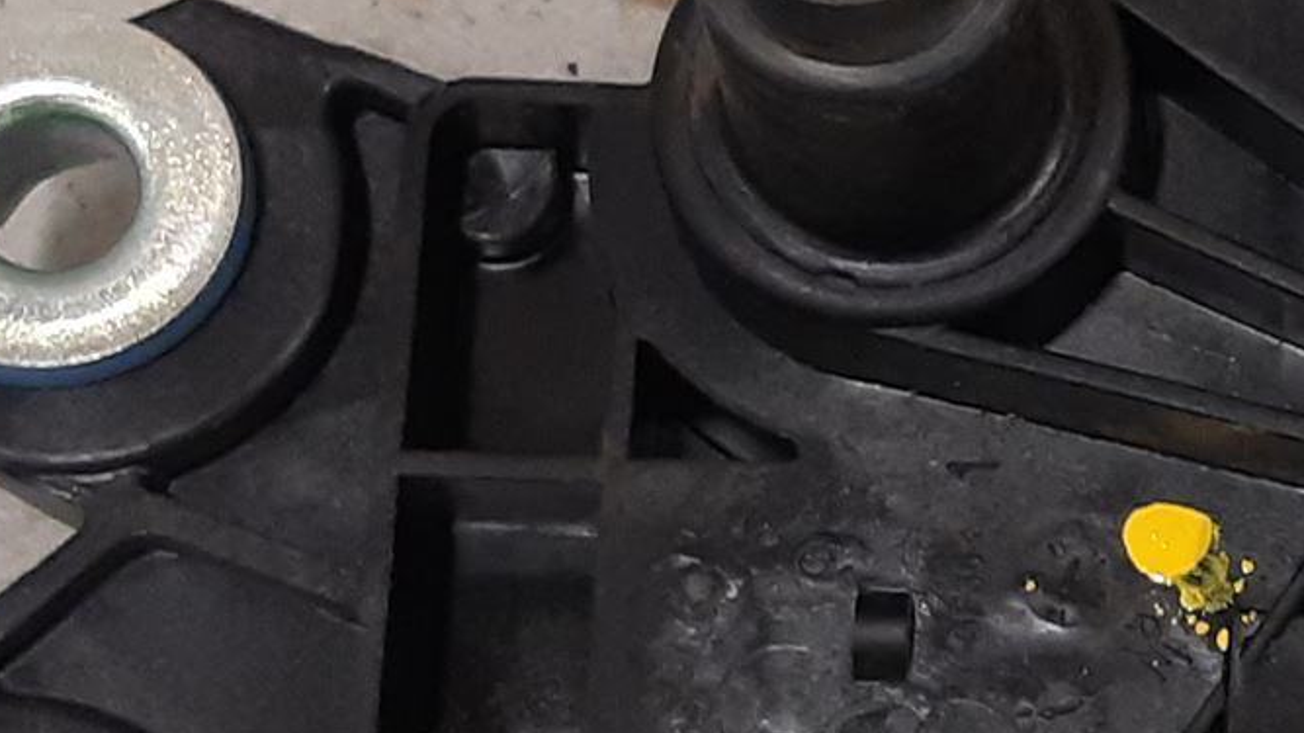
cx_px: 1601
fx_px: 3008
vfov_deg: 13.9
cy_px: 240
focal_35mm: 87
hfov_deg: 22.4
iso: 160
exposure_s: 1/50
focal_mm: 3.93
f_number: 1.7
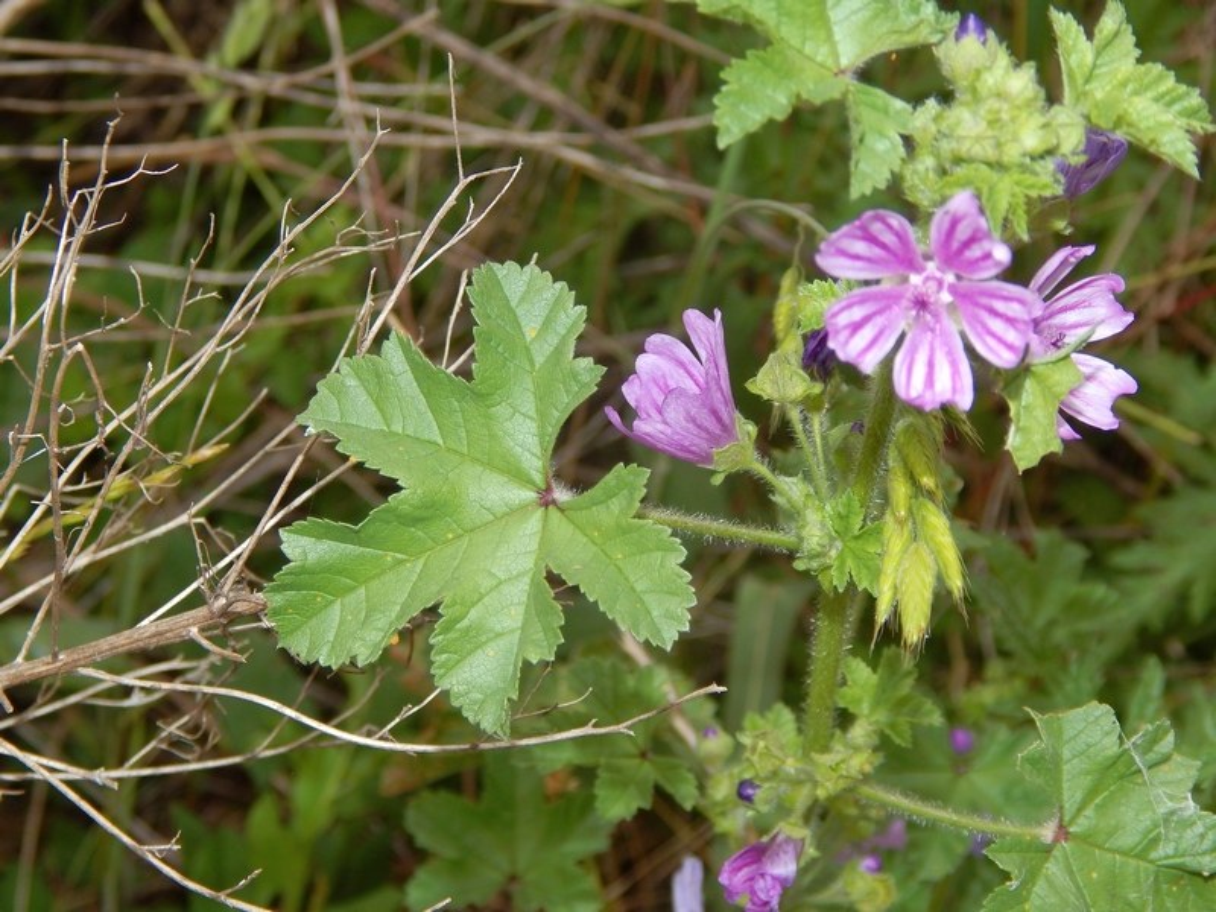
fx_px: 3021
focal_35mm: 86
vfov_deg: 17.2
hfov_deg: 22.8
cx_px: 608
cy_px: 456
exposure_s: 1/60
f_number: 8.6
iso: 125
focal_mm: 15.3
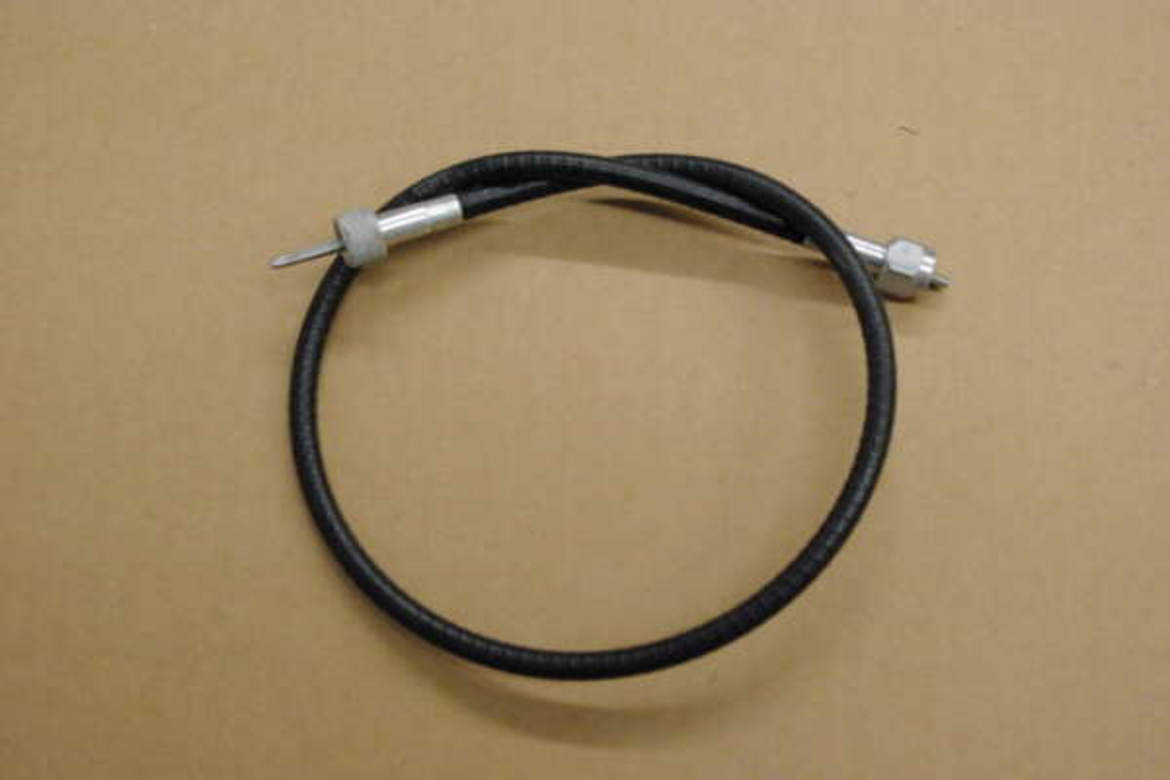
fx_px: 1690
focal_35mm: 52
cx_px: 585
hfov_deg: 38.2
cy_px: 390
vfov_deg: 26.0
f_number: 5.6
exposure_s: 1/45
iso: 1600
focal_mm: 35
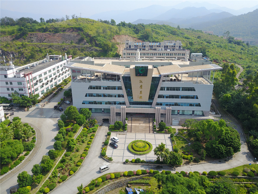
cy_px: 97
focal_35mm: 26
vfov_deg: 53.1
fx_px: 194
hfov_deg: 67.3
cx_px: 129
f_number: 2.2
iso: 100
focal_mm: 4.73
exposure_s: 1/796
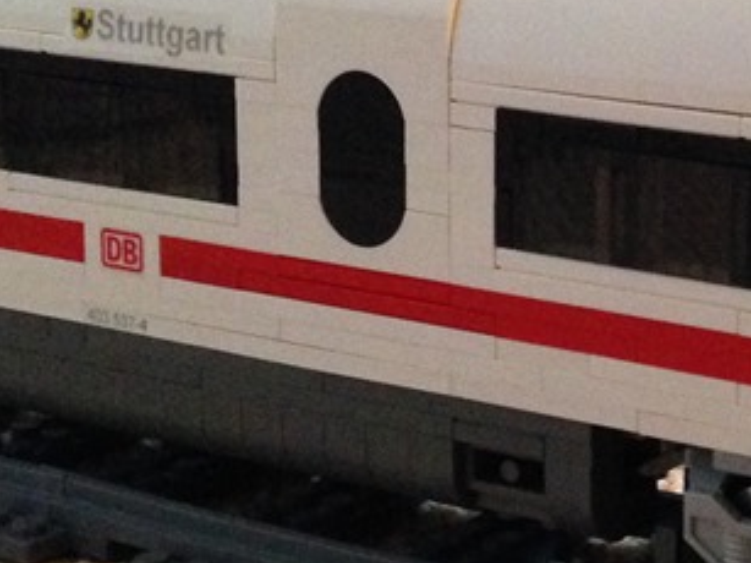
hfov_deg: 17.2
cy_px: -17
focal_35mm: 110
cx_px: 859
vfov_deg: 13.2
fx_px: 2386
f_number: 2.4
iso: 400
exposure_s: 1/20
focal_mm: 4.12
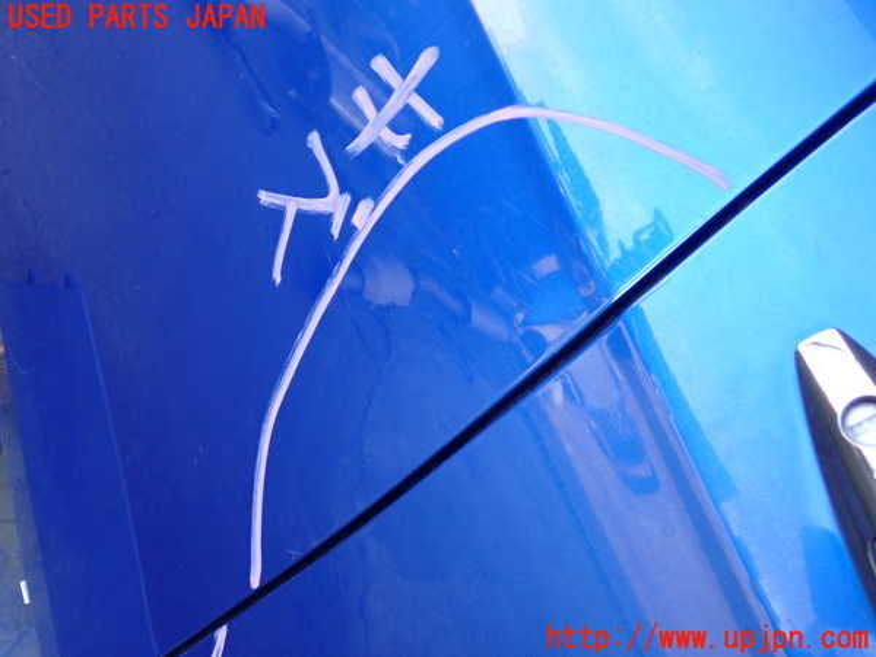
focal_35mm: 36
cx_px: 438
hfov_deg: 51.4
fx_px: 911
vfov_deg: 39.7
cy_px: 328
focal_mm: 6.37
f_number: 2.5
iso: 200
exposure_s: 1/125
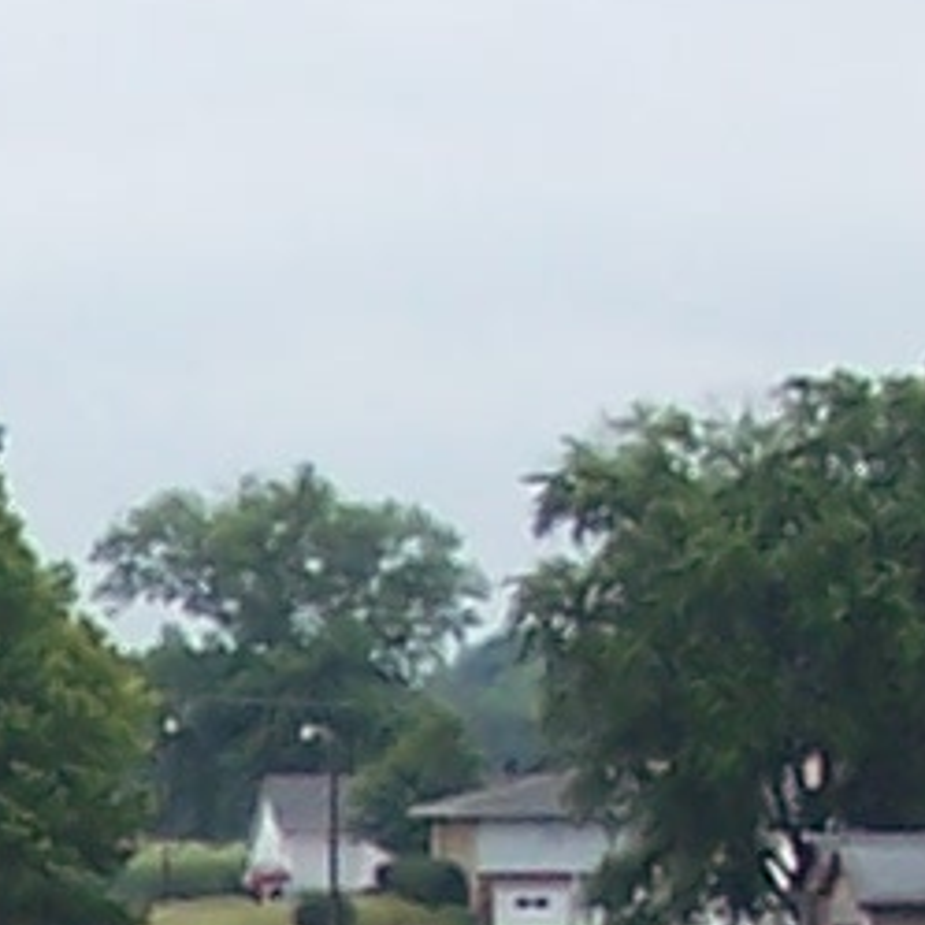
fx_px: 10612
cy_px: 1817
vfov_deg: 4.9
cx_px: -1003
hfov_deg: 4.9
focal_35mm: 351
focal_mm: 7.1
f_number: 2.8
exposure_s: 1/250
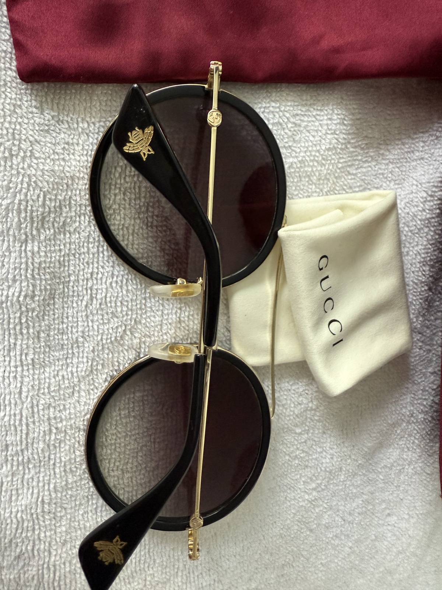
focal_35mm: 24
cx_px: 221
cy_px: 295
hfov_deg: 56.8
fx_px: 409
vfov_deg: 71.6
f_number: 2.2
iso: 500
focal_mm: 2.22
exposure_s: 1/60
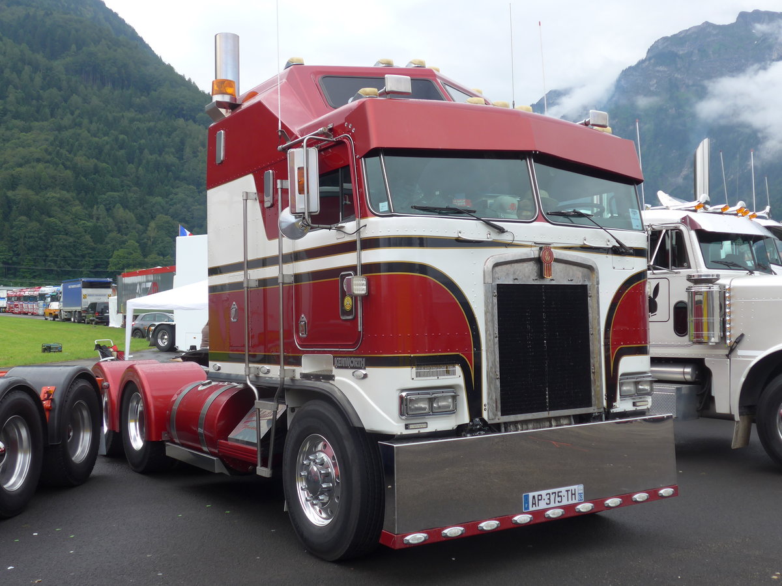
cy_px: 293
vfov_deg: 36.8
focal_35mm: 39
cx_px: 391
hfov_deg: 47.9
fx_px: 881
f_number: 2.8
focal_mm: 8
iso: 80
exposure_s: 1/500
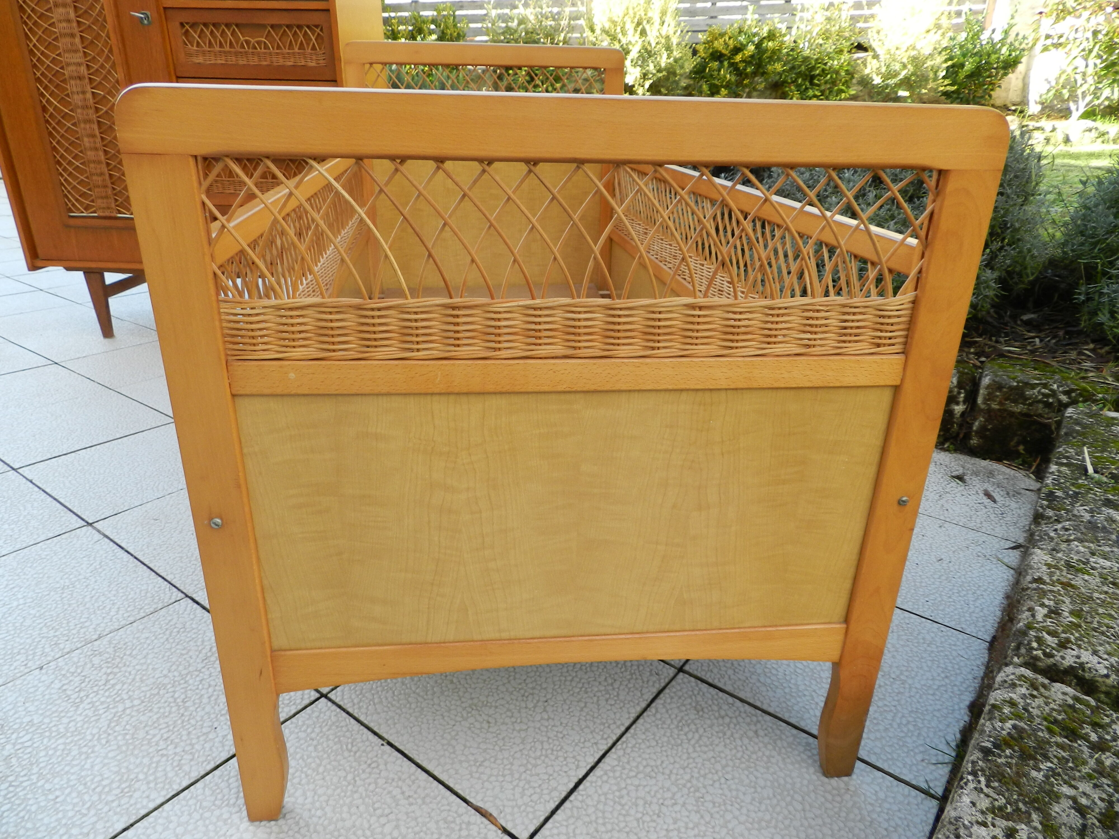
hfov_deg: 73.9
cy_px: 420
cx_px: 560
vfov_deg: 58.9
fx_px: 744
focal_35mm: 23
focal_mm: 4
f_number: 3.4
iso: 160
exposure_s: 1/160
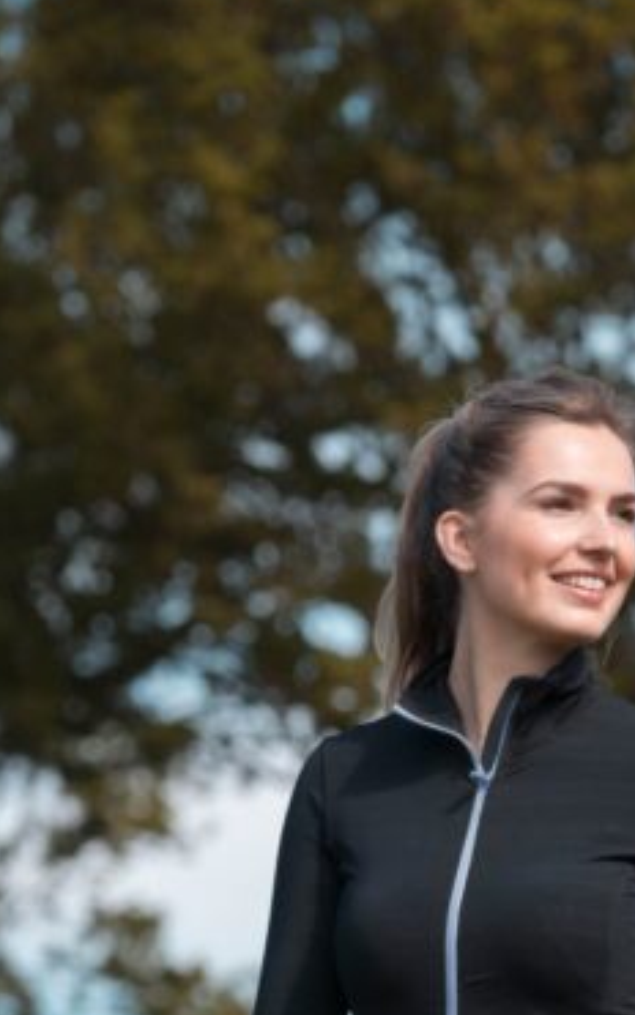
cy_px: 967
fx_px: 8387
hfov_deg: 4.3
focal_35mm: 303
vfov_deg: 6.9
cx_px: 509
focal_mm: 144
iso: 100
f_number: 5
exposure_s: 1/400
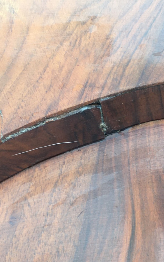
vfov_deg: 38.0
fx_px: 379
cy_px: 164
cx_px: 21
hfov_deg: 23.9
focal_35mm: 53
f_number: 2.2
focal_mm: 4.15
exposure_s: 1/100
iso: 25
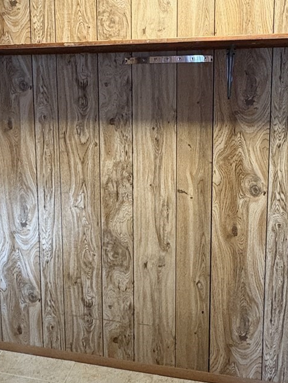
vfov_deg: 53.4
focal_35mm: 34
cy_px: 145
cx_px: 130
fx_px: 377
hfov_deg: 41.7
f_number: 2.2
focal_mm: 2.22
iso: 800
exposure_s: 1/40
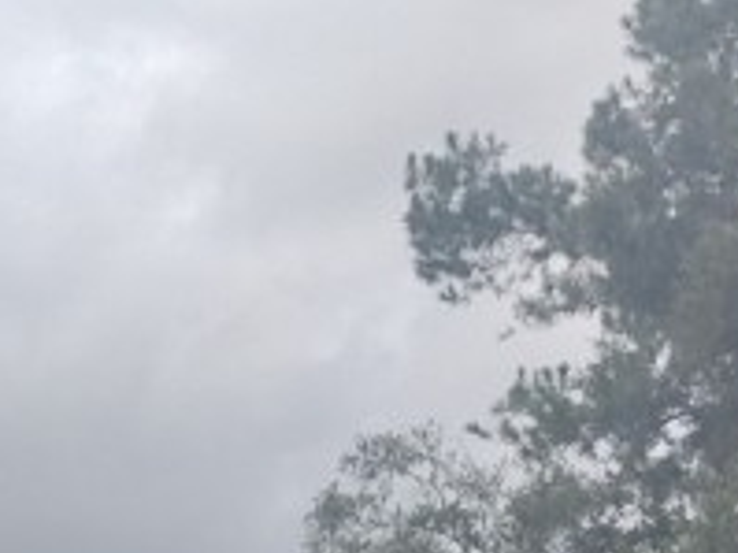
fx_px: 2962
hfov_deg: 13.8
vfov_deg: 9.8
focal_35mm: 139
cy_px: 1180
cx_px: -156
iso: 100
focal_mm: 4.71
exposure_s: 1/2026
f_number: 1.7
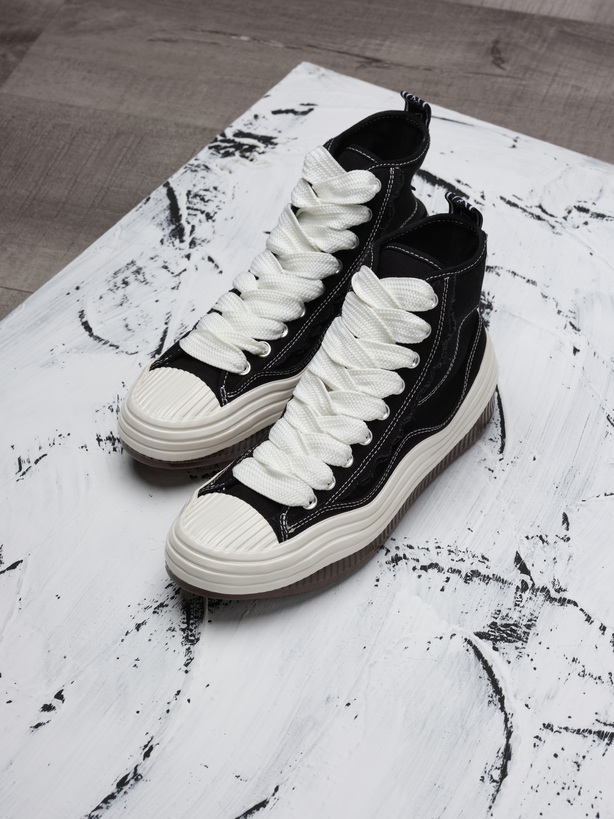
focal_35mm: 95
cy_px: 410
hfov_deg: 15.6
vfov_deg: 20.7
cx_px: 307
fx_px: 2247
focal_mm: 120
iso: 160
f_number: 16
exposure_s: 1/100
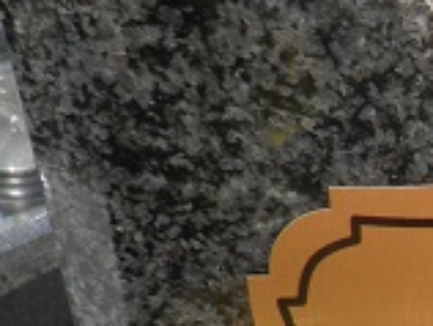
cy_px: 474
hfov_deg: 17.4
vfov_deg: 14.4
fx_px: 1215
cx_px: 721
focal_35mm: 97
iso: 64
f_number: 3.3
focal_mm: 4.3
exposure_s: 1/400
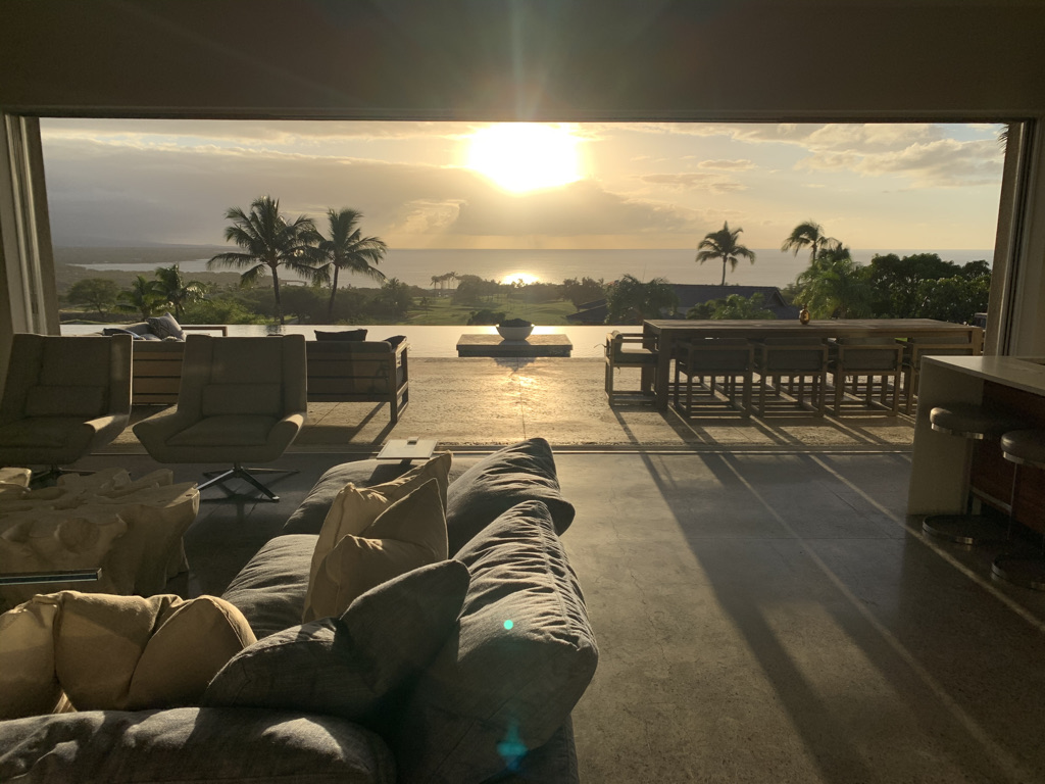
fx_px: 785
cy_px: 392
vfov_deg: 53.1
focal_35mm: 26
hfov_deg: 67.3
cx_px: 522
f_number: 1.8
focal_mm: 4.25
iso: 25
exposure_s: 1/2481
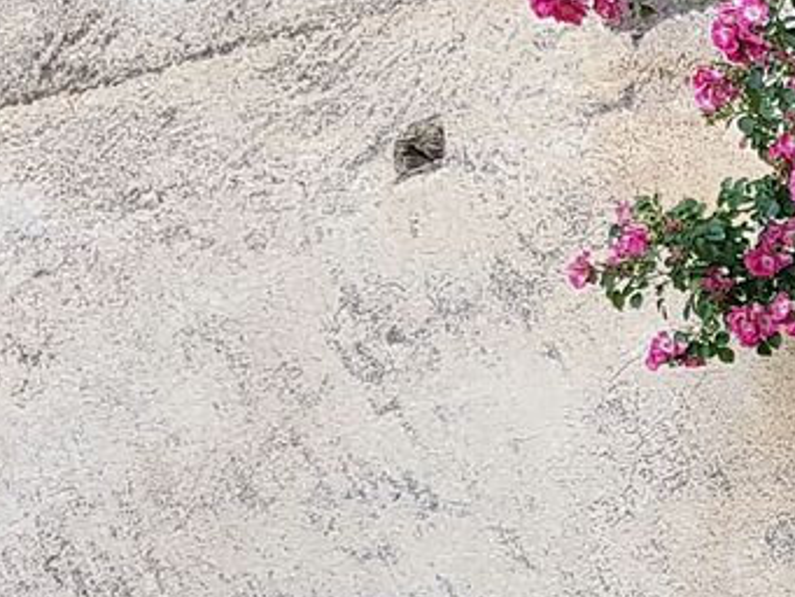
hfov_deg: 14.4
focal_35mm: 122
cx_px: 1403
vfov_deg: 12.0
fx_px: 2803
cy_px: 592
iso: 50
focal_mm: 4.2
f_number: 1.7
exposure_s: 1/211
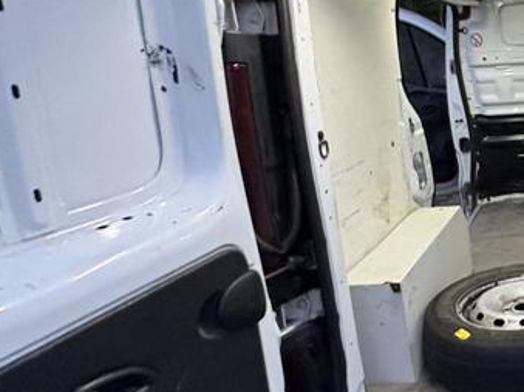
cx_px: 600
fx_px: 560
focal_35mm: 37
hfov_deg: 39.3
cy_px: 204
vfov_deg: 38.6
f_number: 2.2
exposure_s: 1/60
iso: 500
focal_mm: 2.22
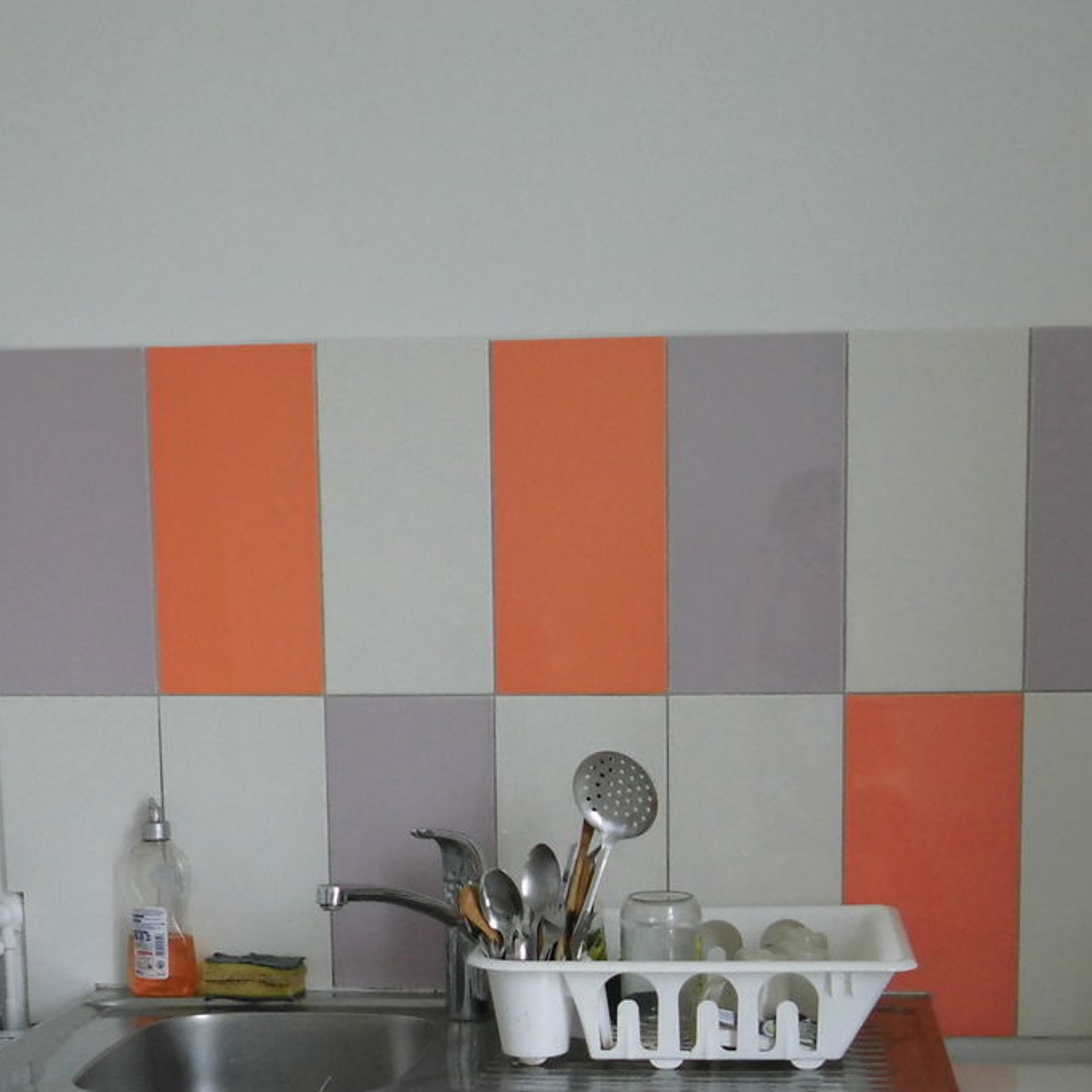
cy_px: 904
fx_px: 1927
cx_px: 584
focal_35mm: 54
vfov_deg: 30.7
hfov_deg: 31.6
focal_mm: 4.6
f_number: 3.2
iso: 100
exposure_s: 1/60
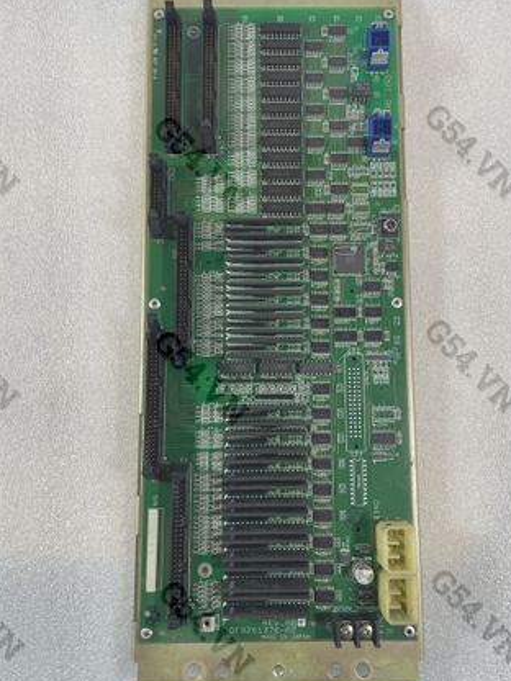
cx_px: 278
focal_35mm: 30
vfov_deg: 59.9
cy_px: 362
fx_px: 590
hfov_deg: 46.7
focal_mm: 4.2
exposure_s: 1/100
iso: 64
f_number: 1.6
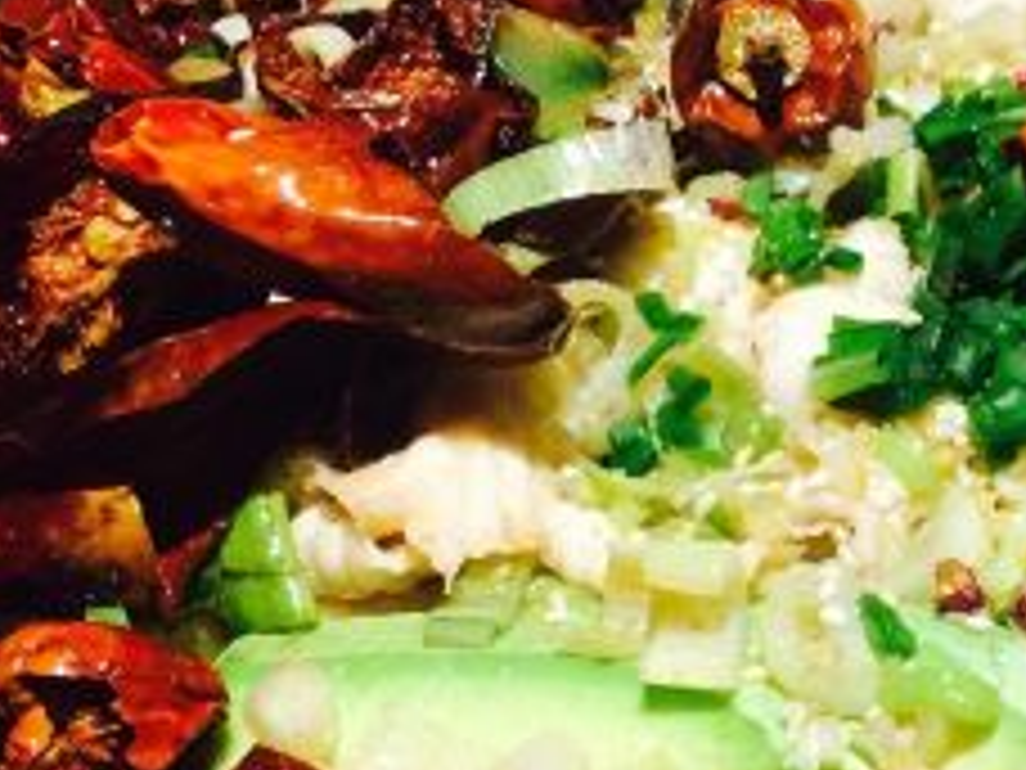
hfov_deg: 21.1
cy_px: 588
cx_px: 1062
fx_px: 2638
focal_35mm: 89
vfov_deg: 16.5
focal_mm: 4.15
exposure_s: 1/33
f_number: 2.2
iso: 50
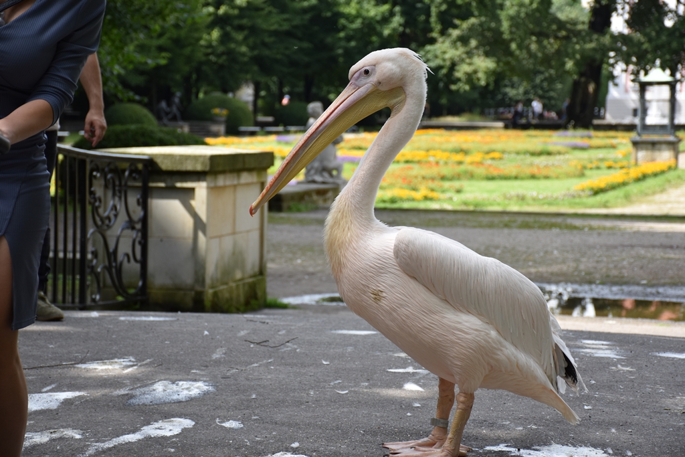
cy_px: 228
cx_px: 342
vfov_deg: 12.2
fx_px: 2141
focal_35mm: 112
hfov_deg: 18.2
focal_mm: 75
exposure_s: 1/500
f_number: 5.6
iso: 250
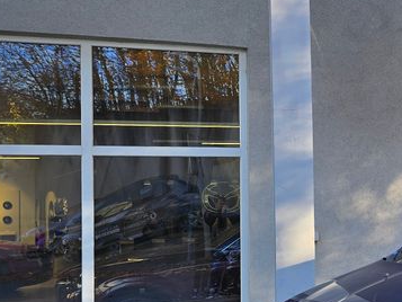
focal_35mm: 66
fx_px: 767
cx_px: 512
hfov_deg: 25.6
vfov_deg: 22.2
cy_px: 190
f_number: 1.7
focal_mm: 6.3
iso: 16
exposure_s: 1/180
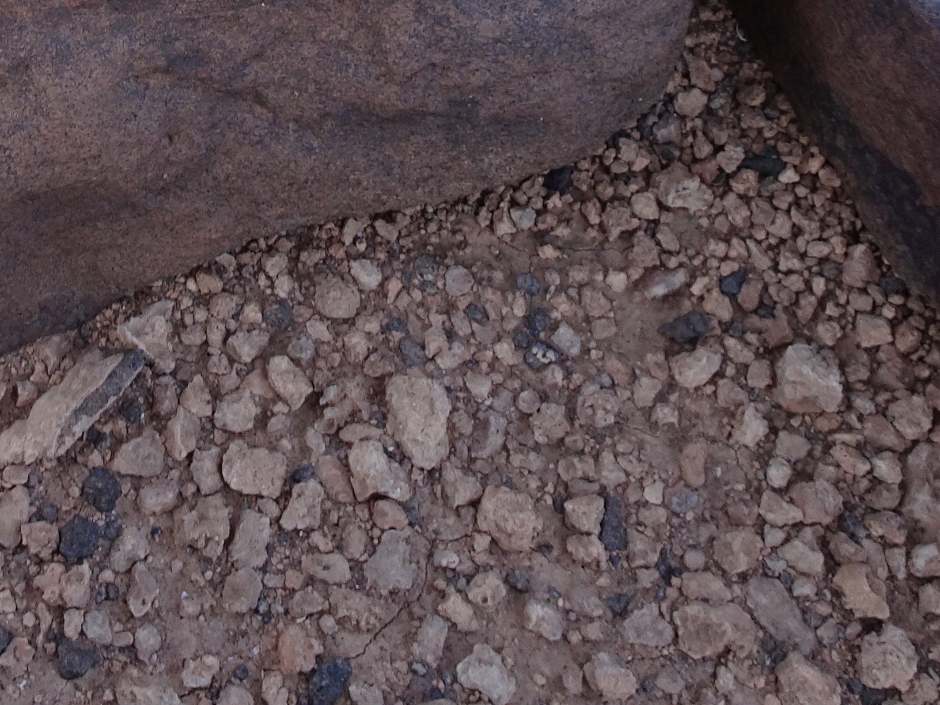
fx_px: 1955
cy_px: -247
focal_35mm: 72
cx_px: 66
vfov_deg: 18.8
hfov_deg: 26.0
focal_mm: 4.1
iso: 80
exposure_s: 1/100
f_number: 3.5
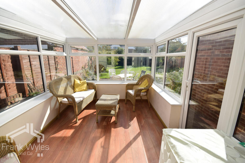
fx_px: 102
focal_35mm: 15
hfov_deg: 100.4
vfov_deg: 77.3
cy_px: 82
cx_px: 122
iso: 320
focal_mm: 10
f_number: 11
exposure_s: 1/320
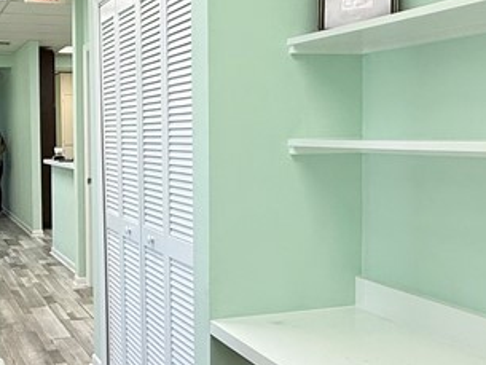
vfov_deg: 30.8
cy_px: 153
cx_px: 100
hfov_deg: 38.9
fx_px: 660
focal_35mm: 47
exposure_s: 1/120
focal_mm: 2.22
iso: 160
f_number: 2.2
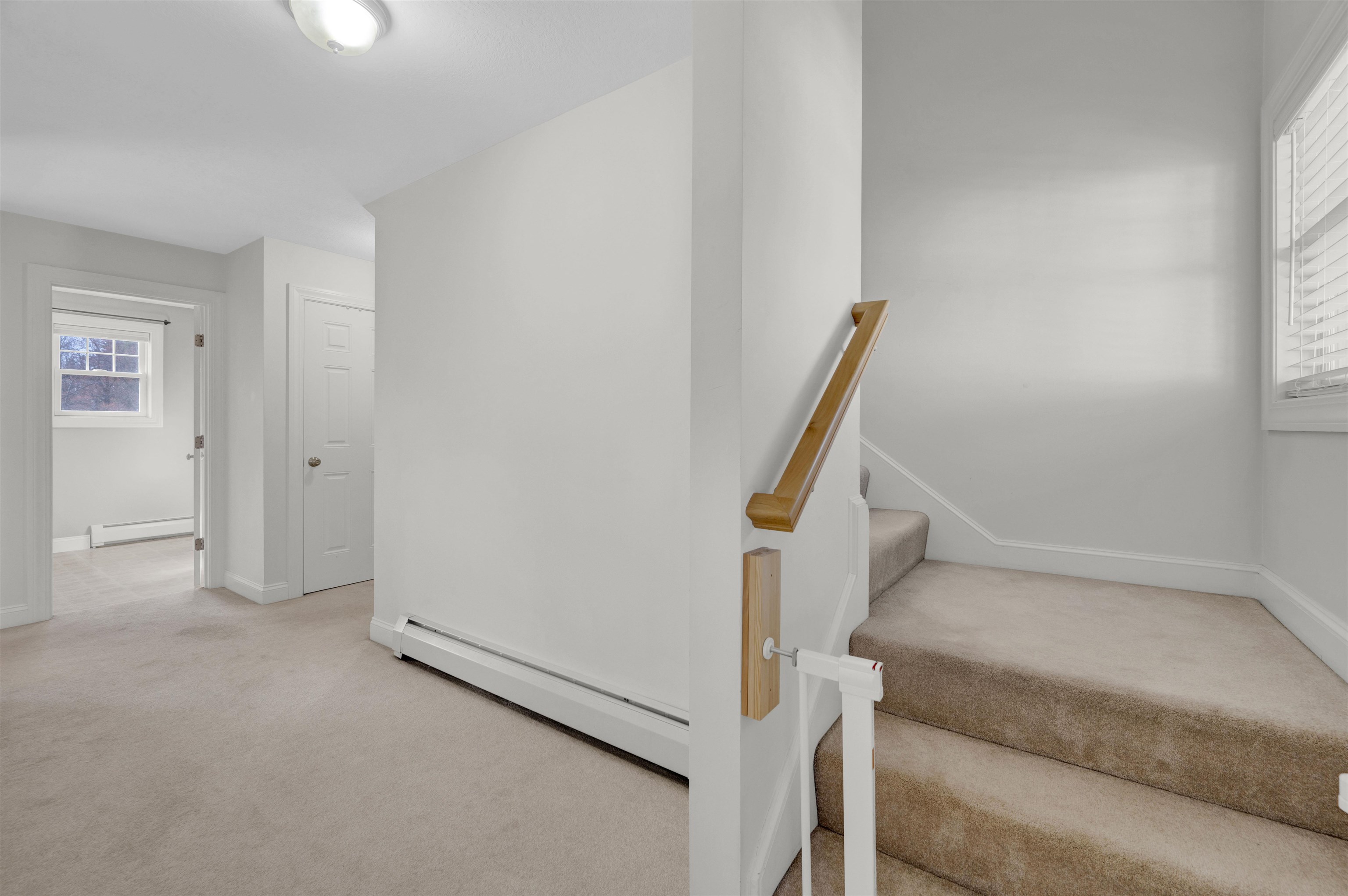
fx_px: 524
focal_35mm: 14
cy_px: 448
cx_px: 674
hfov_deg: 104.3
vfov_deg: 81.1
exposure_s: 1/5
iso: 250
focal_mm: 14
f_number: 7.1
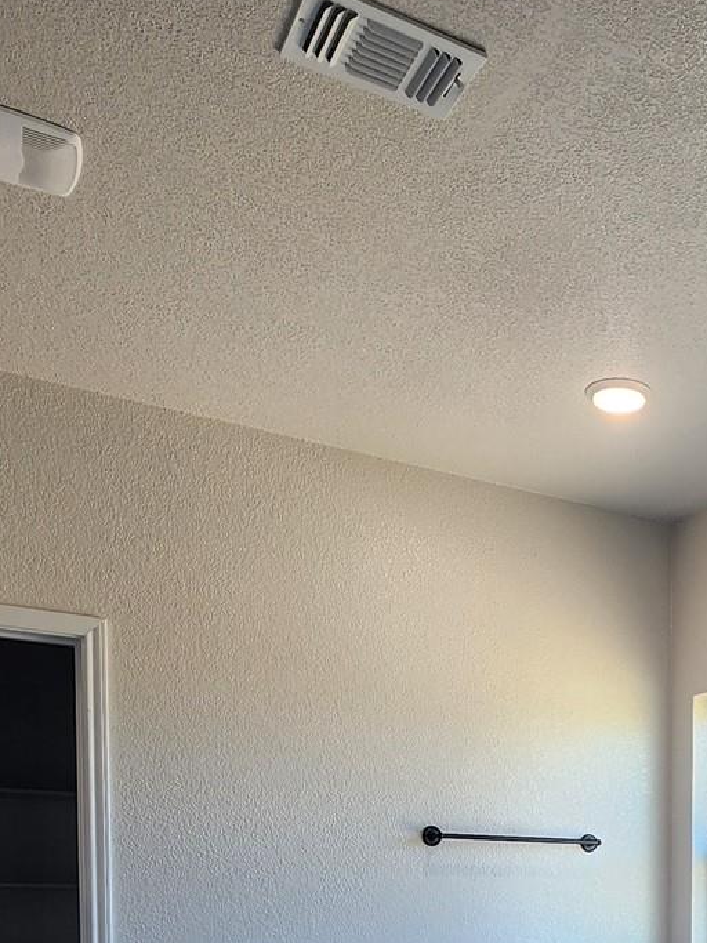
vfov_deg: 40.7
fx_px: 1062
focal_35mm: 39
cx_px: 695
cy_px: 979
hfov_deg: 33.8
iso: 64
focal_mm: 2.2
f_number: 2.2
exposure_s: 1/60
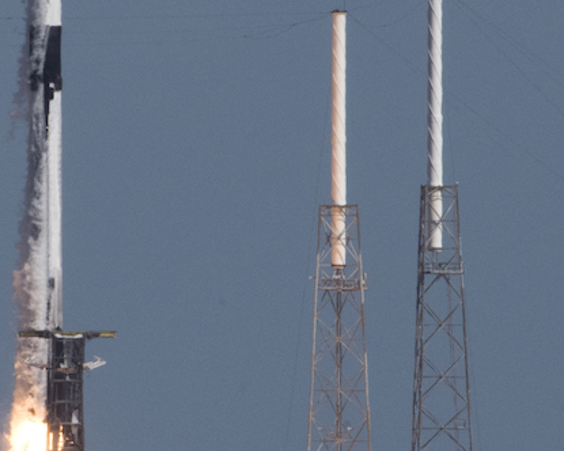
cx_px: 166
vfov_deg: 0.7
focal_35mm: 2173
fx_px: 36272
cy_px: 190
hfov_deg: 0.9
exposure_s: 1/1000
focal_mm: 480
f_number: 25
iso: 800
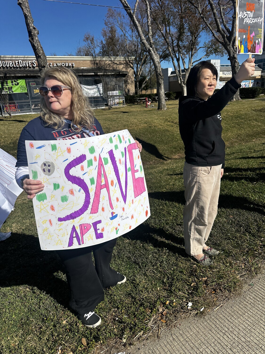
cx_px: 132
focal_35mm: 24
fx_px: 245
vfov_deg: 71.6
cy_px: 177
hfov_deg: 56.8
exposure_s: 1/7576
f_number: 1.78
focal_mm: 6.86
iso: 80
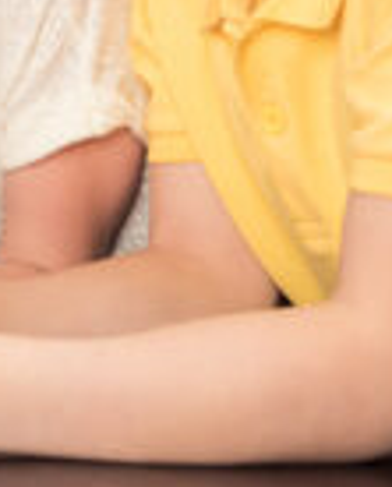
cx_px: -39
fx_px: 2371
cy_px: 53
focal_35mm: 164
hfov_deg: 9.4
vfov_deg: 11.7
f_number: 8
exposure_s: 1/200
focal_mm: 62
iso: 250
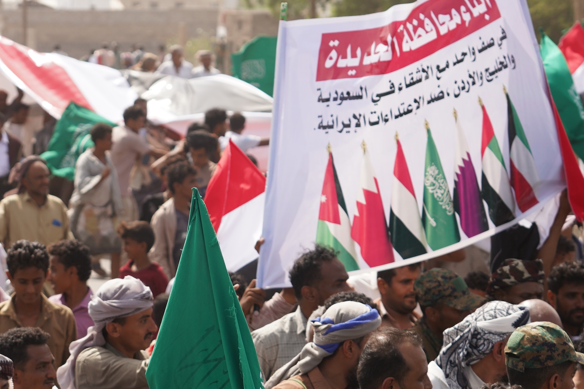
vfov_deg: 8.4
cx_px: 126
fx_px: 2644
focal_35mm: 163
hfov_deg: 12.6
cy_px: 216
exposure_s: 1/500
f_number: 4.5
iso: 100
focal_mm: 70
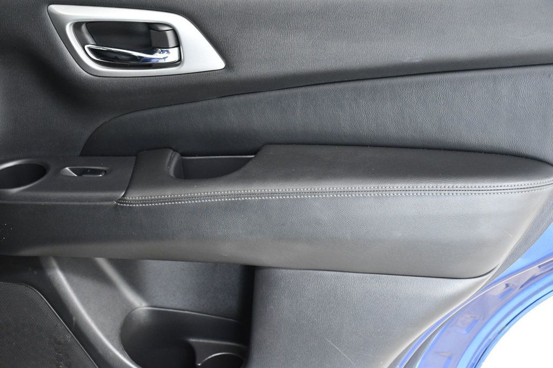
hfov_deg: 33.4
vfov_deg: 22.6
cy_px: 184
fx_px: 921
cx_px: 276
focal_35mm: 60
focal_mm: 40
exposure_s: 1/100
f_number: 5
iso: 2500
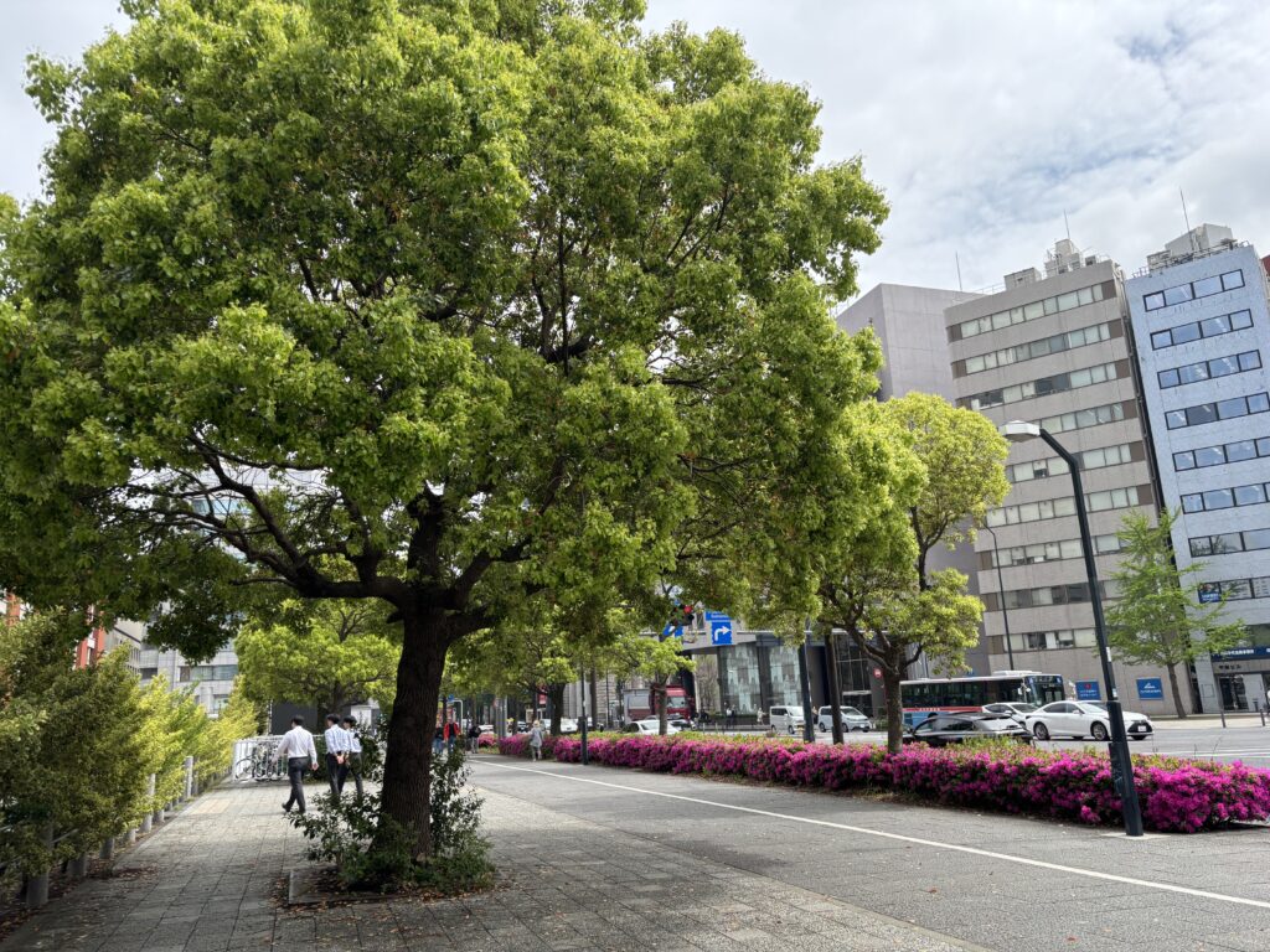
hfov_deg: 67.3
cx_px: 635
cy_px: 476
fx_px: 954
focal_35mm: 26
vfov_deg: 53.1
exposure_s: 1/1205
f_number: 1.6
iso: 50
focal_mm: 5.96
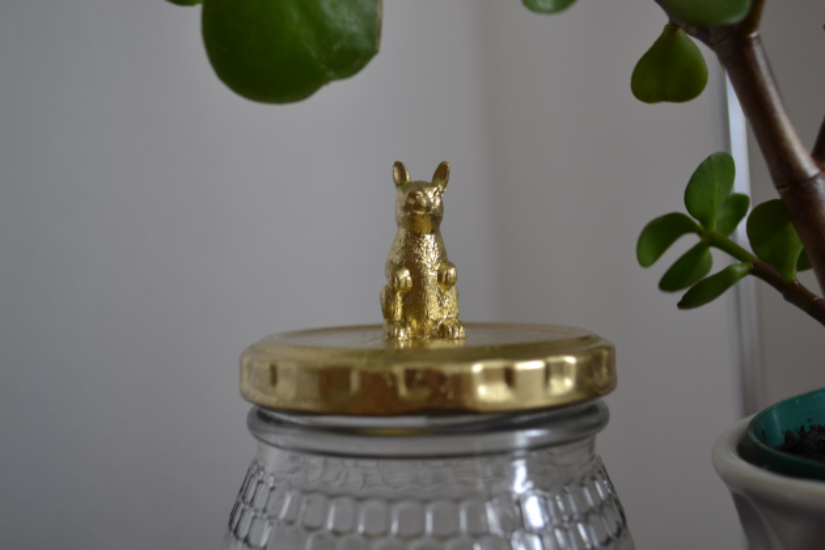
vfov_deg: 31.9
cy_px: 275
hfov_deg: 46.4
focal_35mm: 42
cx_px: 412
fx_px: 962
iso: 100
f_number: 4.5
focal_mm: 28
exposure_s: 1/30
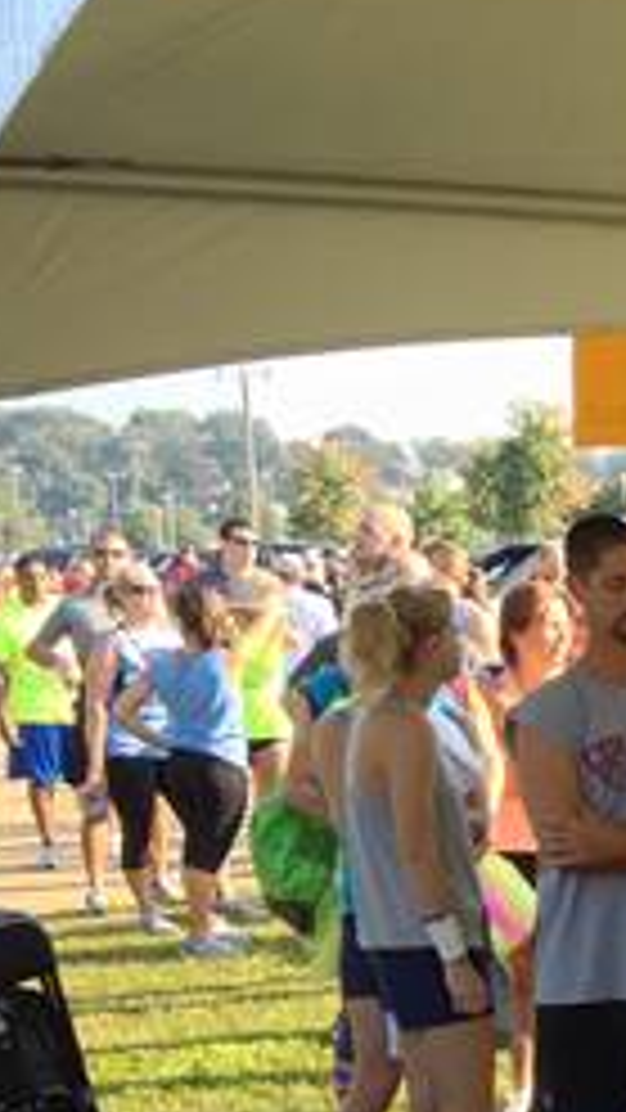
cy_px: 860
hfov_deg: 12.9
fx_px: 2507
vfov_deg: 24.7
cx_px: 1130
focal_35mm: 85
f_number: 2.4
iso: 50
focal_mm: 4.28
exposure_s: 1/136
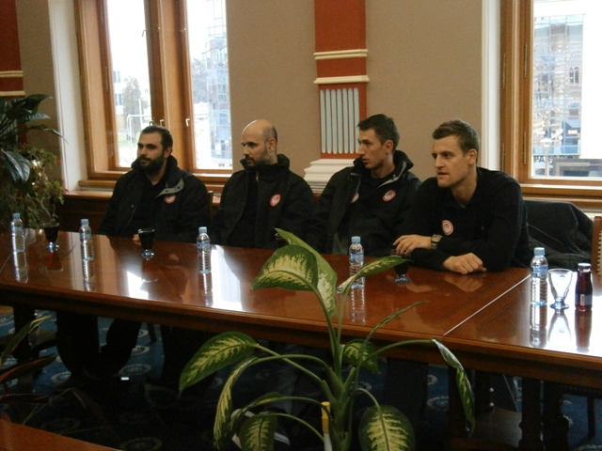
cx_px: 301
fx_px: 817
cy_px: 226
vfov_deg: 30.9
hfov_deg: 40.4
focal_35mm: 47
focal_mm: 8.3
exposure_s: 1/25
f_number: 3.4
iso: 800
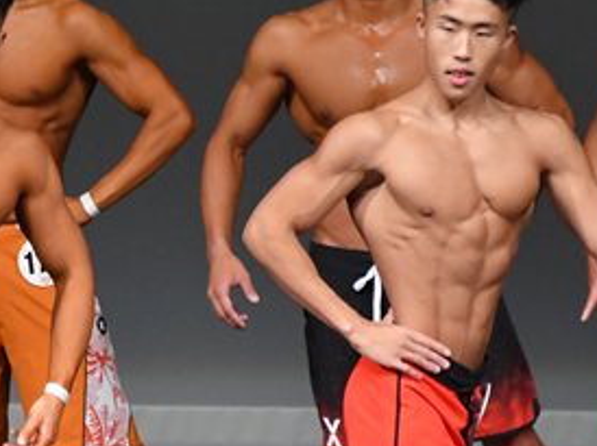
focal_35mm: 938
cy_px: 437
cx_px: -101
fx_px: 16163
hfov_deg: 2.1
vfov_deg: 1.6
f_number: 5.6
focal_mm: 230
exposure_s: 1/400
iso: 4000
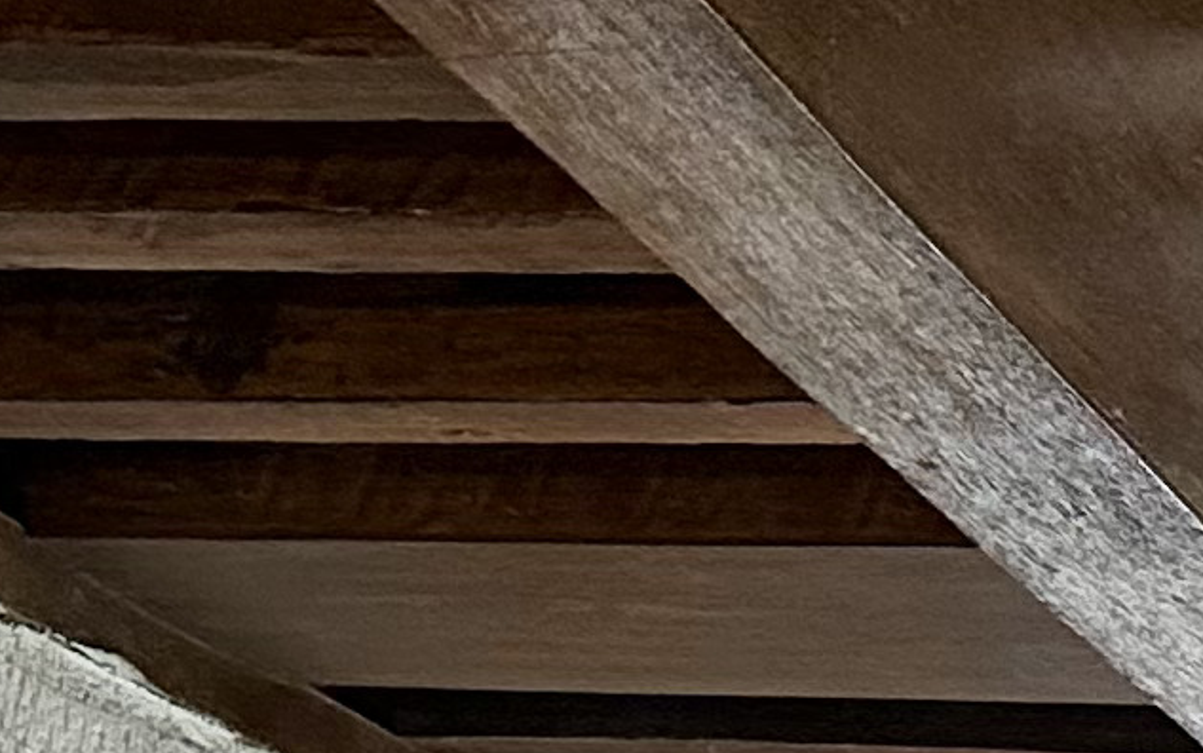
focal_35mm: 162
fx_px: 5313
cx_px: 2222
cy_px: 1930
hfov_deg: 11.8
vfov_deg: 7.5
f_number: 1.78
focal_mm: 6.86
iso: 400
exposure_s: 1/60
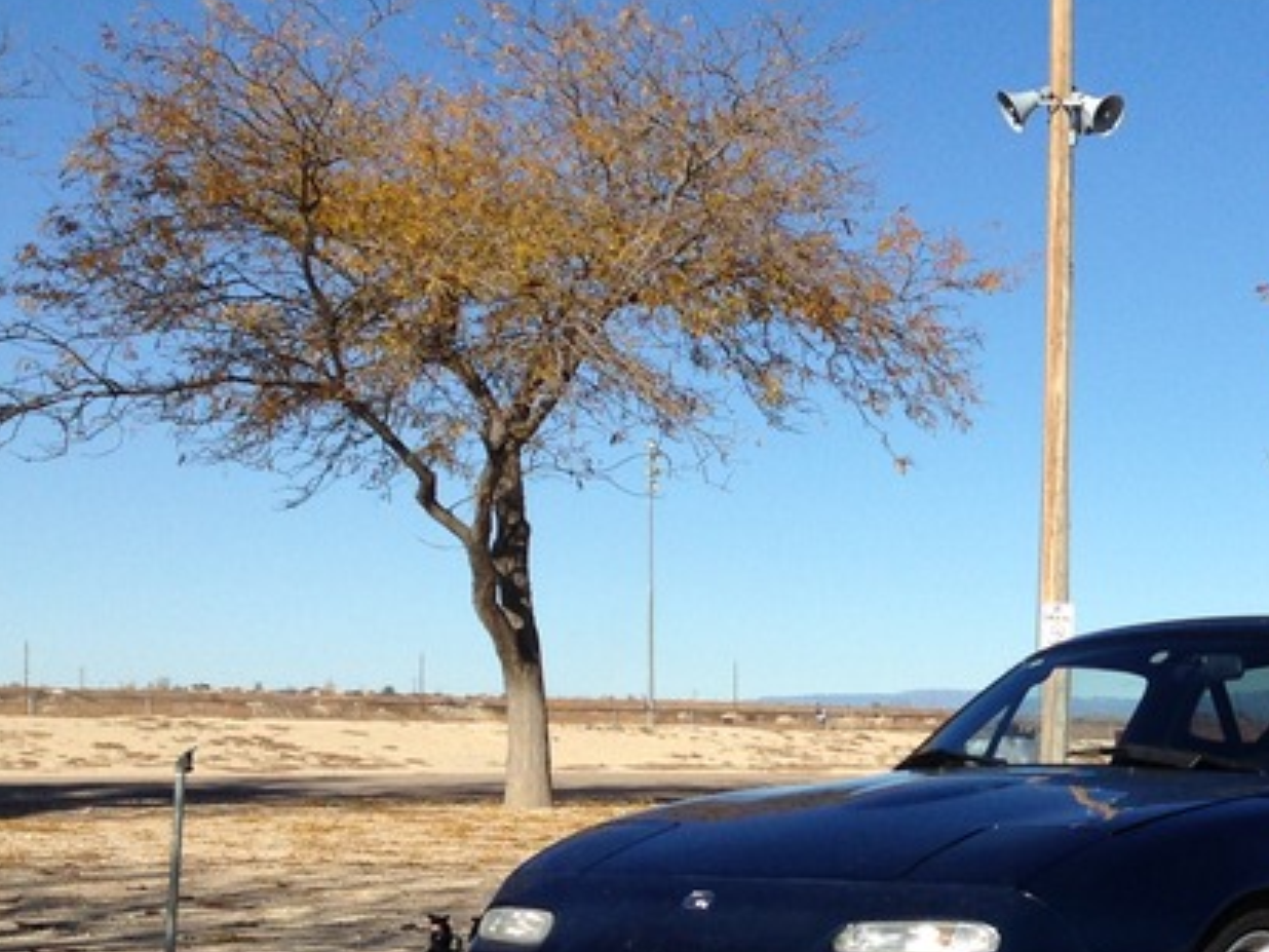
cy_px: 693
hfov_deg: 22.6
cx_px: 1358
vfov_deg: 17.9
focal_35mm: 82
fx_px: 3006
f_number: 2.4
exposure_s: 1/2169
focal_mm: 4.12
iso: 50
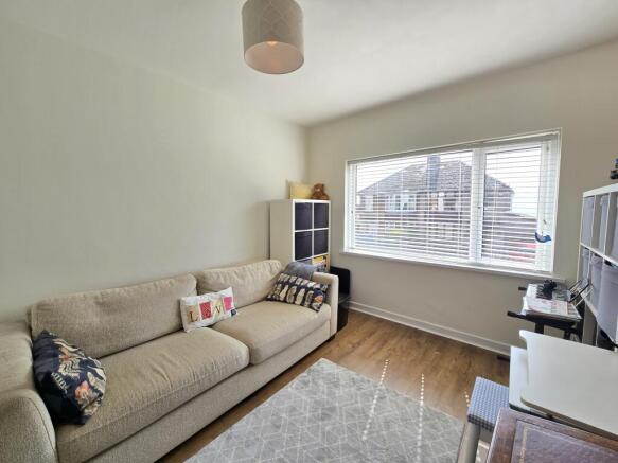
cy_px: 232
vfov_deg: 89.9
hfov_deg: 106.2
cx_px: 309
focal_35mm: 13
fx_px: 232
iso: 50
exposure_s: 1/284
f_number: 2.2
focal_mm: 2.2
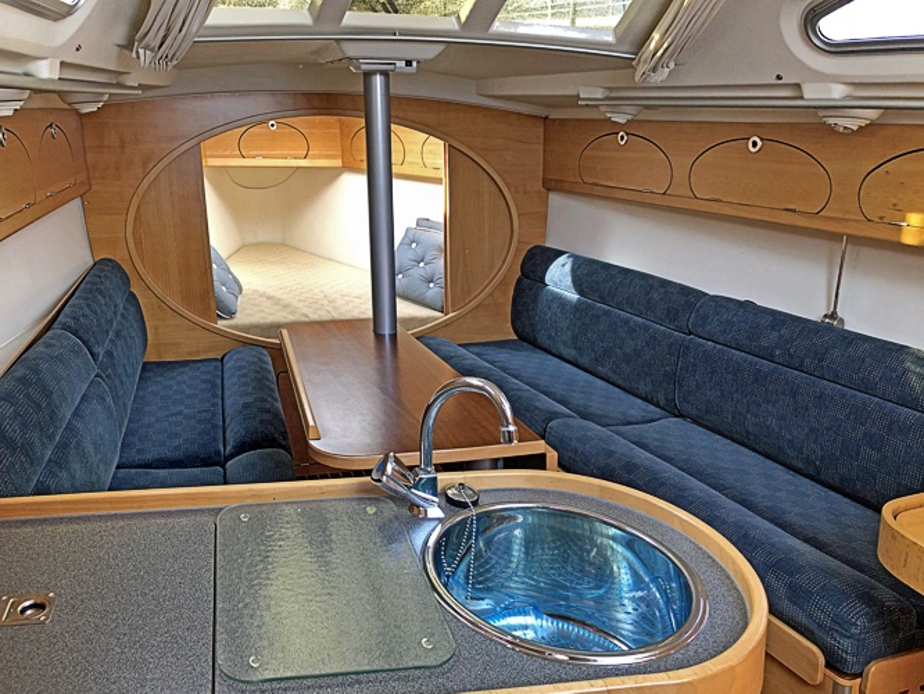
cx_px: 462
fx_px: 748
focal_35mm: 28
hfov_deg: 63.4
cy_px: 347
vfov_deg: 49.8
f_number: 1.8
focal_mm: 4
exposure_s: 1/30
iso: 25
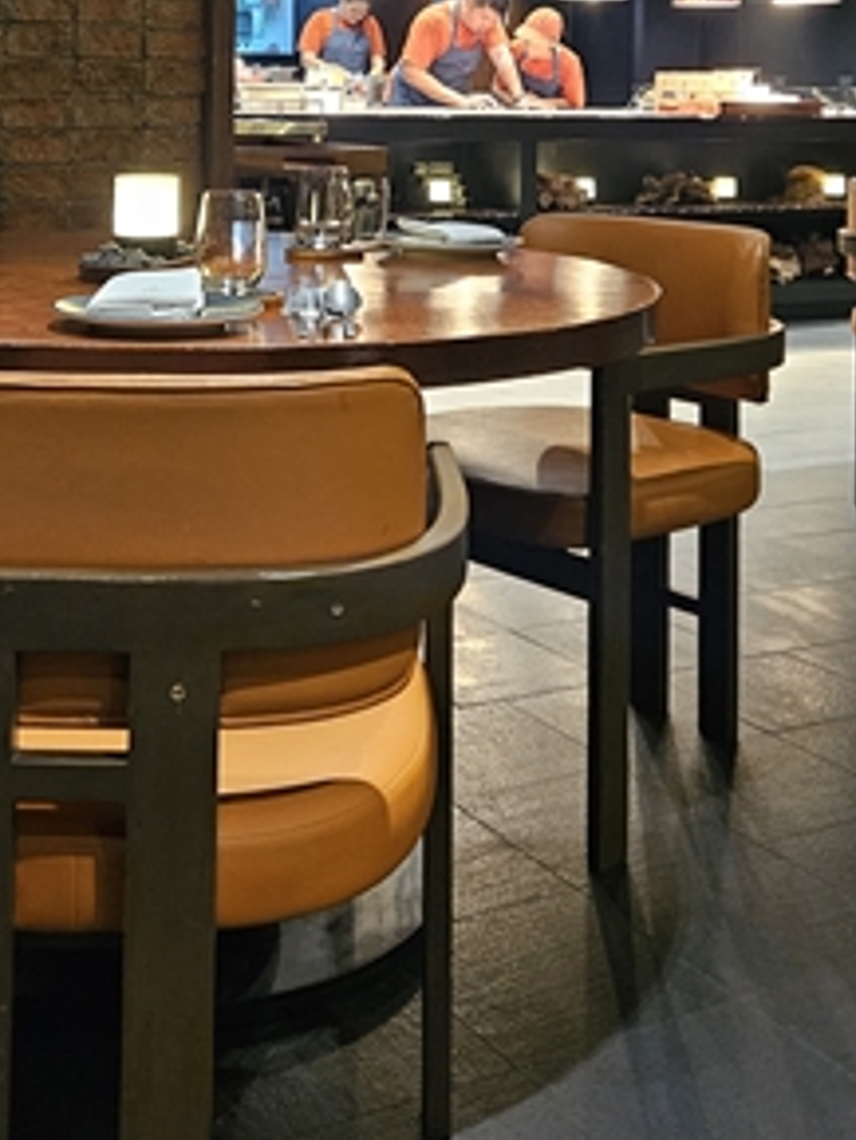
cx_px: 316
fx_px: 1746
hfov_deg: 27.4
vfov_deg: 34.0
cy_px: 97
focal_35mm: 53
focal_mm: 5.4
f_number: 1.8
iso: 500
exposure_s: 1/25
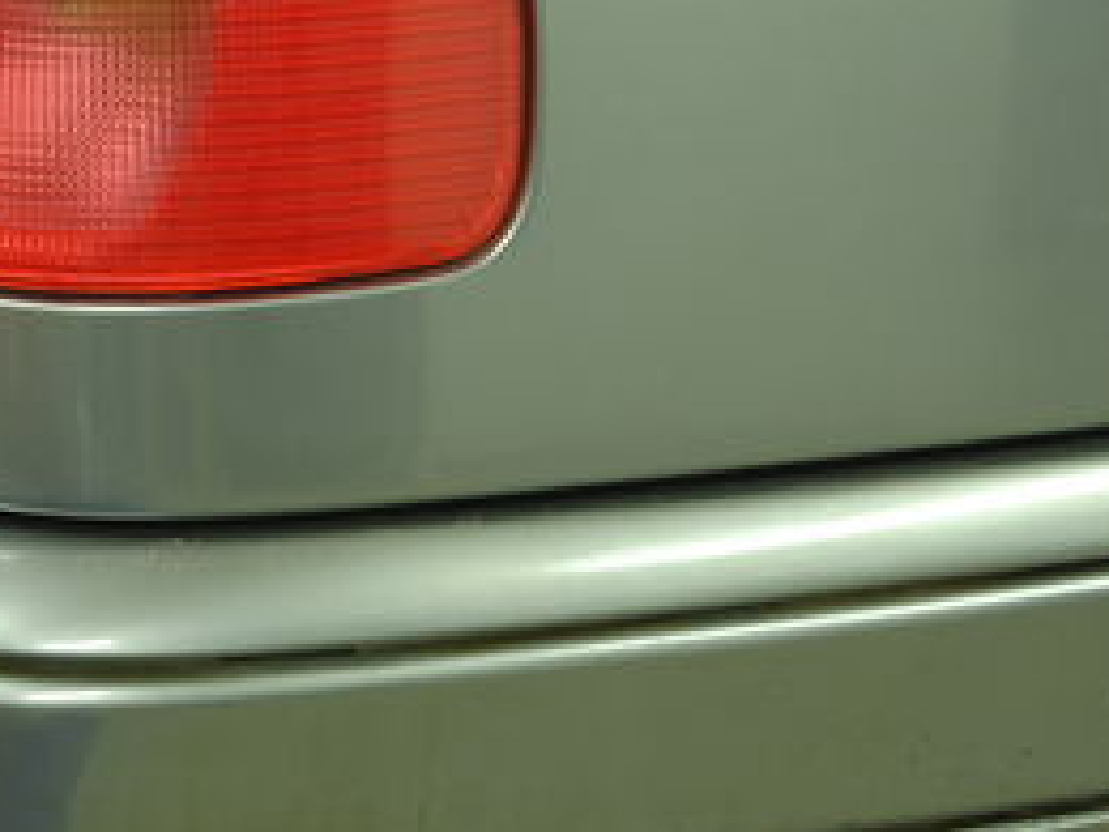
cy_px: 525
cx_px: 9
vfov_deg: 10.0
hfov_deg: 13.1
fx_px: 4774
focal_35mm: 149
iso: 200
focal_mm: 42
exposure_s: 1/3
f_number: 5.3
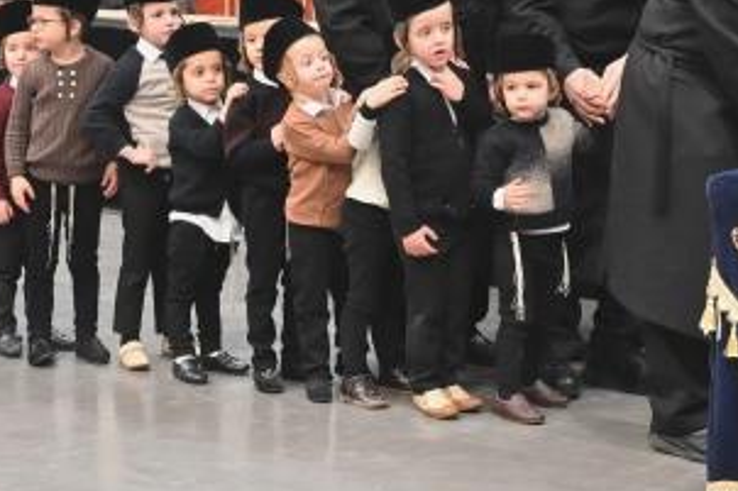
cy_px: -15
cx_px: 274
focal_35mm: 122
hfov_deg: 16.8
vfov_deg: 11.1
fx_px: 2500
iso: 640
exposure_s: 1/200
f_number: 4
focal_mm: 24
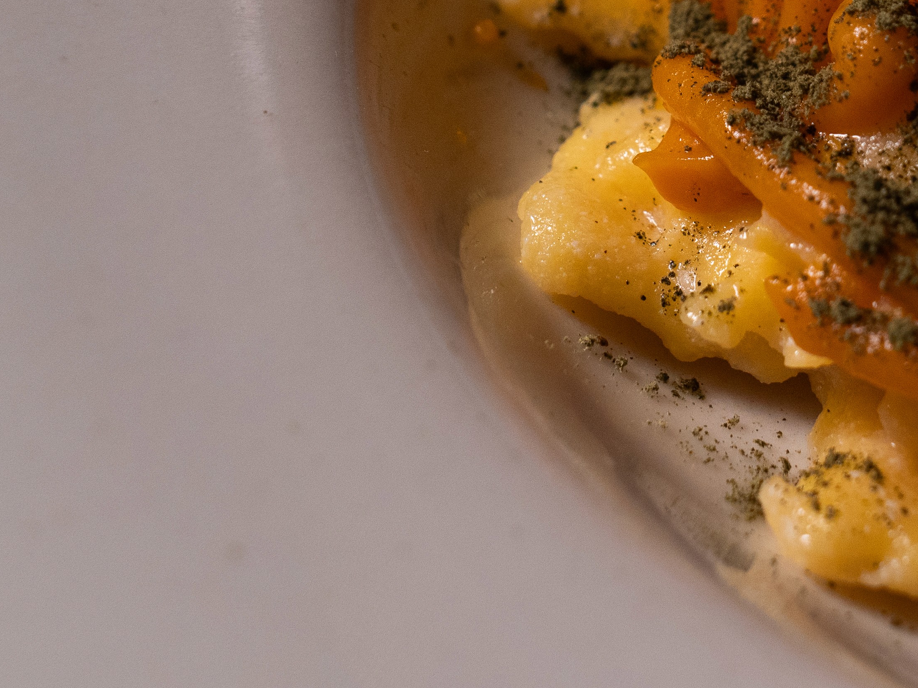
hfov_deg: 15.9
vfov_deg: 12.0
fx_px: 3235
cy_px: -39
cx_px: 854
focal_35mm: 122
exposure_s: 1/200
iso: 400
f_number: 4.5
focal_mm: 24
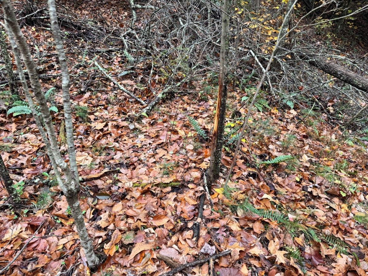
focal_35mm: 24
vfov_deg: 56.8
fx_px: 255
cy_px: 138
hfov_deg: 71.6
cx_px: 184
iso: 64
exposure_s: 1/121
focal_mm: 6.76
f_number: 1.78
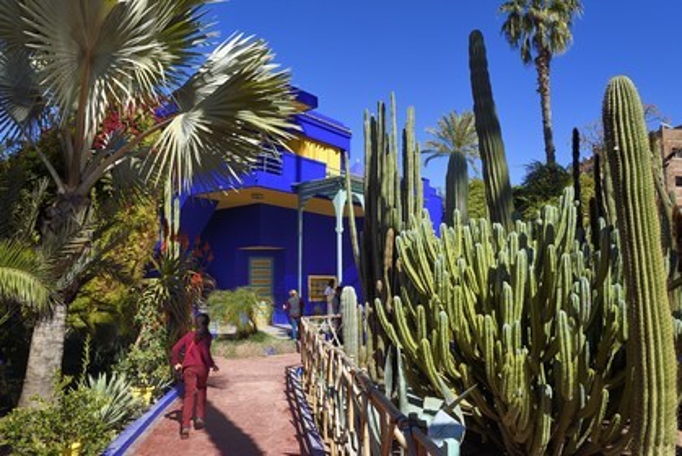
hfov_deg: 73.7
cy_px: 228
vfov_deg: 53.2
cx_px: 341
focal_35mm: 24
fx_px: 455
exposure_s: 1/200
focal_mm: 24
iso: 200
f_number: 14
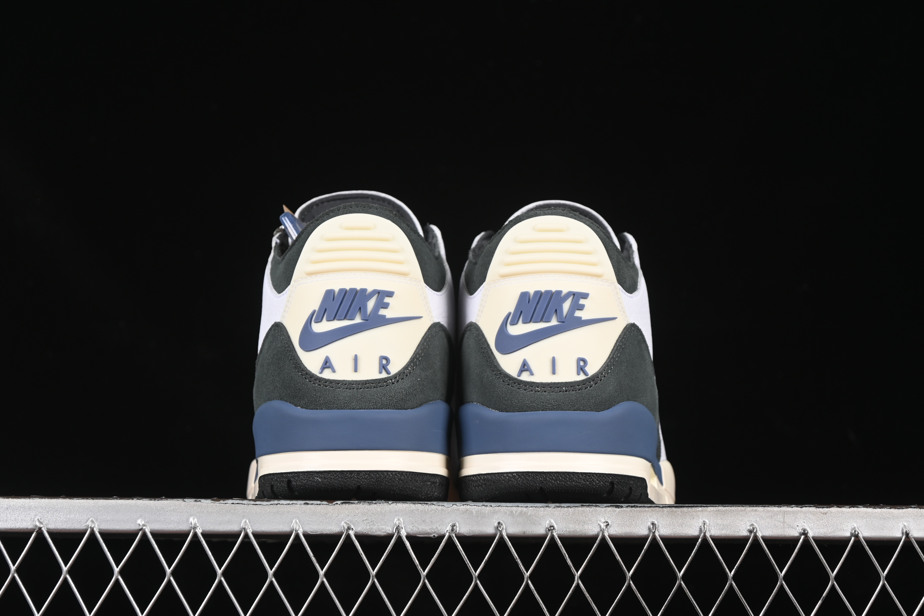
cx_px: 462
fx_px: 1925
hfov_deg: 27.0
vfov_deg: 18.2
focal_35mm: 75
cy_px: 308
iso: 160
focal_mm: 50
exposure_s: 1/60
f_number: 6.3
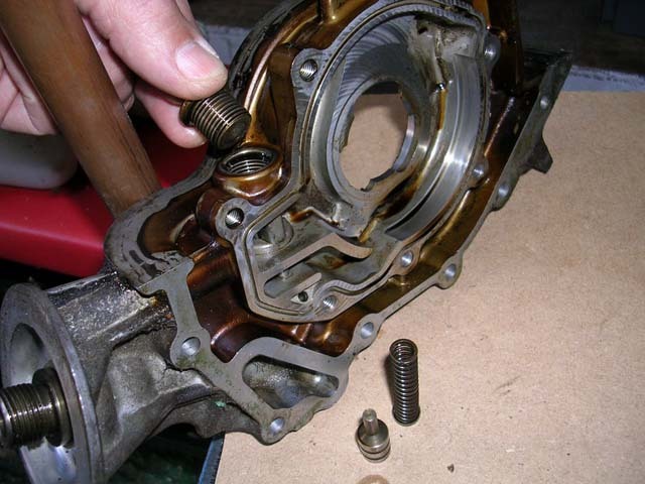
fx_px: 708
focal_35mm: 38
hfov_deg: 49.0
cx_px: 322
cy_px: 242
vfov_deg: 37.7
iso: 50
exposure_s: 1/60.1
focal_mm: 5.8
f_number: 2.8
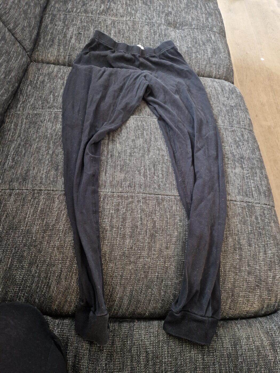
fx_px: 248
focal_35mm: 23
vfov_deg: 73.9
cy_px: 186
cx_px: 140
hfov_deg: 58.9
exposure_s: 1/25
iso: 800
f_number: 1.8
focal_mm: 5.4
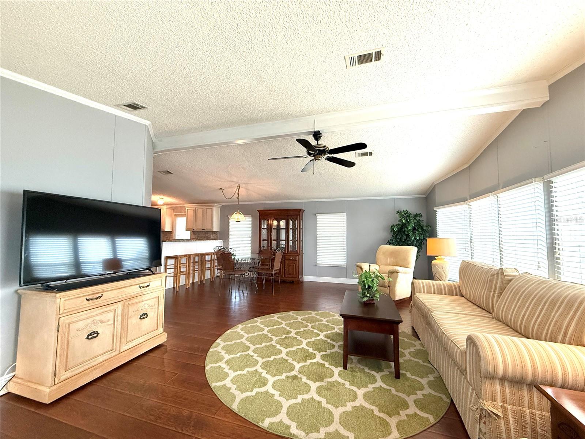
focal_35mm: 14
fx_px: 237
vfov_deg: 85.7
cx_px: 292
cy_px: 220
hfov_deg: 102.1
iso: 400
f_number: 2.2
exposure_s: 1/120
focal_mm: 2.22
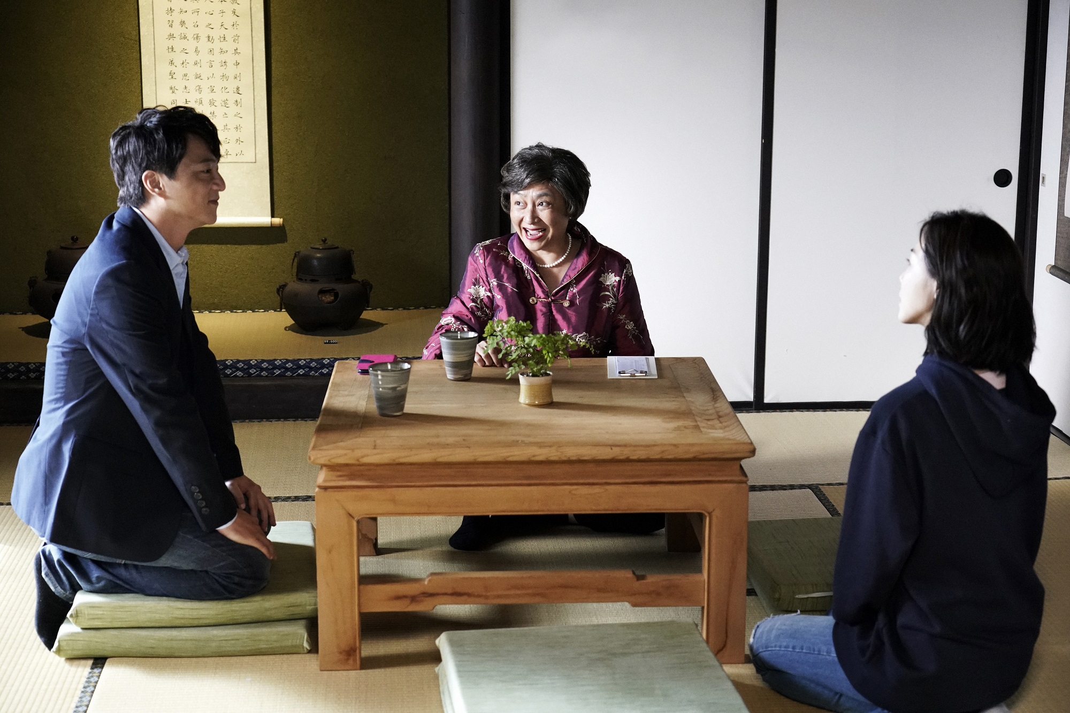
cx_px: 535
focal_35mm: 63
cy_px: 356
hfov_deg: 31.9
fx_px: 1872
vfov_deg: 21.6
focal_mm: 63
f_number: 4.5
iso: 4000
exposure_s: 1/125
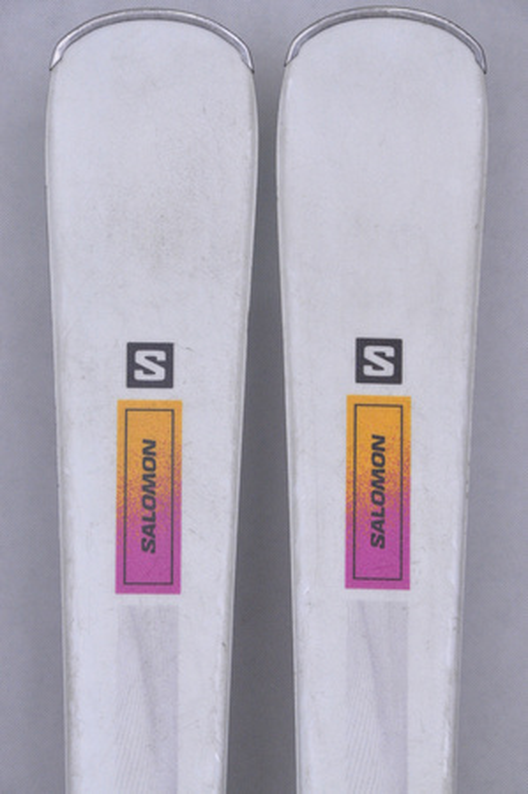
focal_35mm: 158
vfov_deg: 13.1
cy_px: 397
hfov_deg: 8.7
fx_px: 3473
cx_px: 264
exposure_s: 1/125
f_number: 9.5
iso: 3200
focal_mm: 105
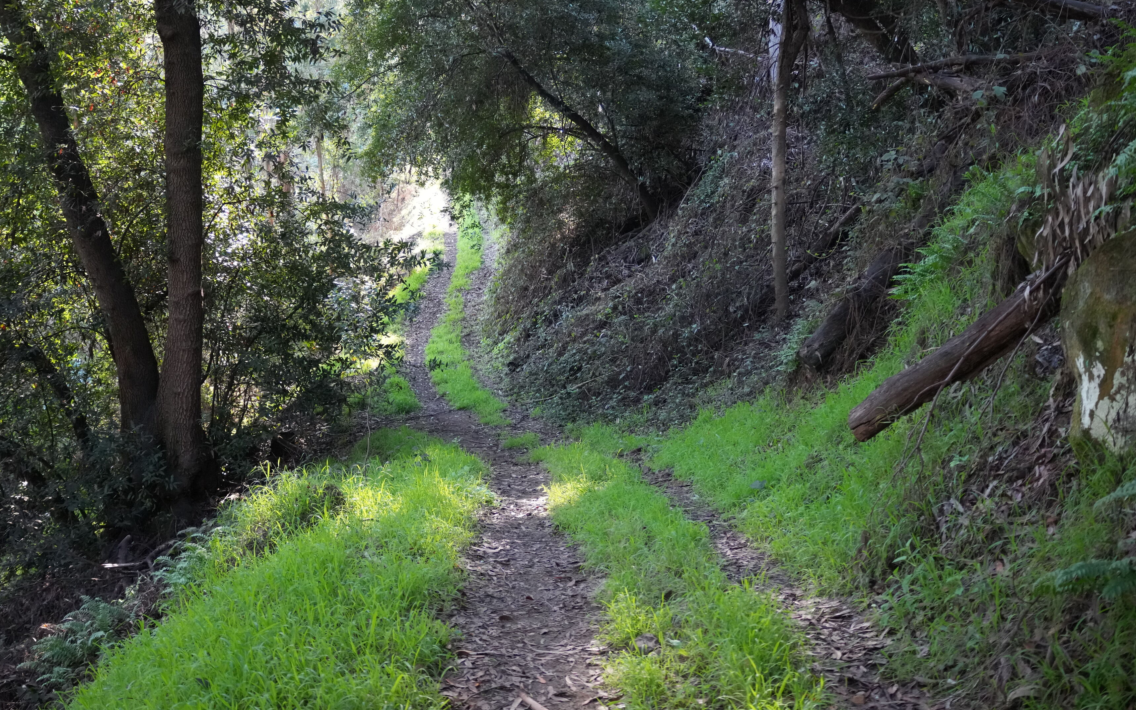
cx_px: 498
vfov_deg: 35.0
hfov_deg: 53.9
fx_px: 1115
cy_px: 246
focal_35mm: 36
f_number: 4
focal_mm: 28
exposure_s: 1/500
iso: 5000
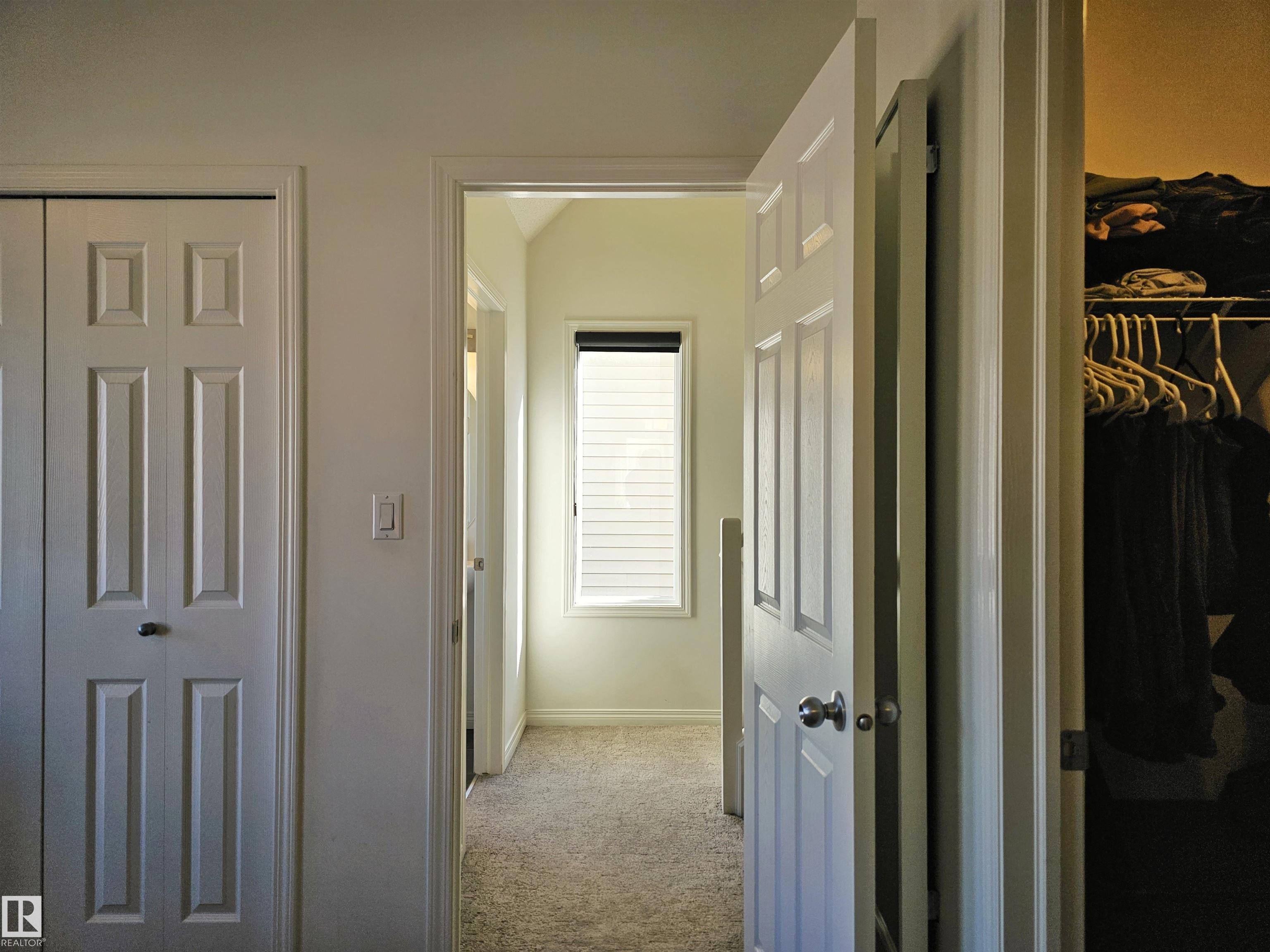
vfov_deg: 58.9
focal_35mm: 23
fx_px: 844
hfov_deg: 73.9
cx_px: 635
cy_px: 476
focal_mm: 6.3
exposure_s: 1/120
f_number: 1.7
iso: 12
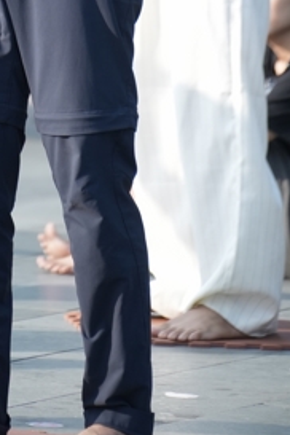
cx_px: -139
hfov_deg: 2.6
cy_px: -294
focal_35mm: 535
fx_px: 6464
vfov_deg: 3.8
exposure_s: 1/1600
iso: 500
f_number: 2.8
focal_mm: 150
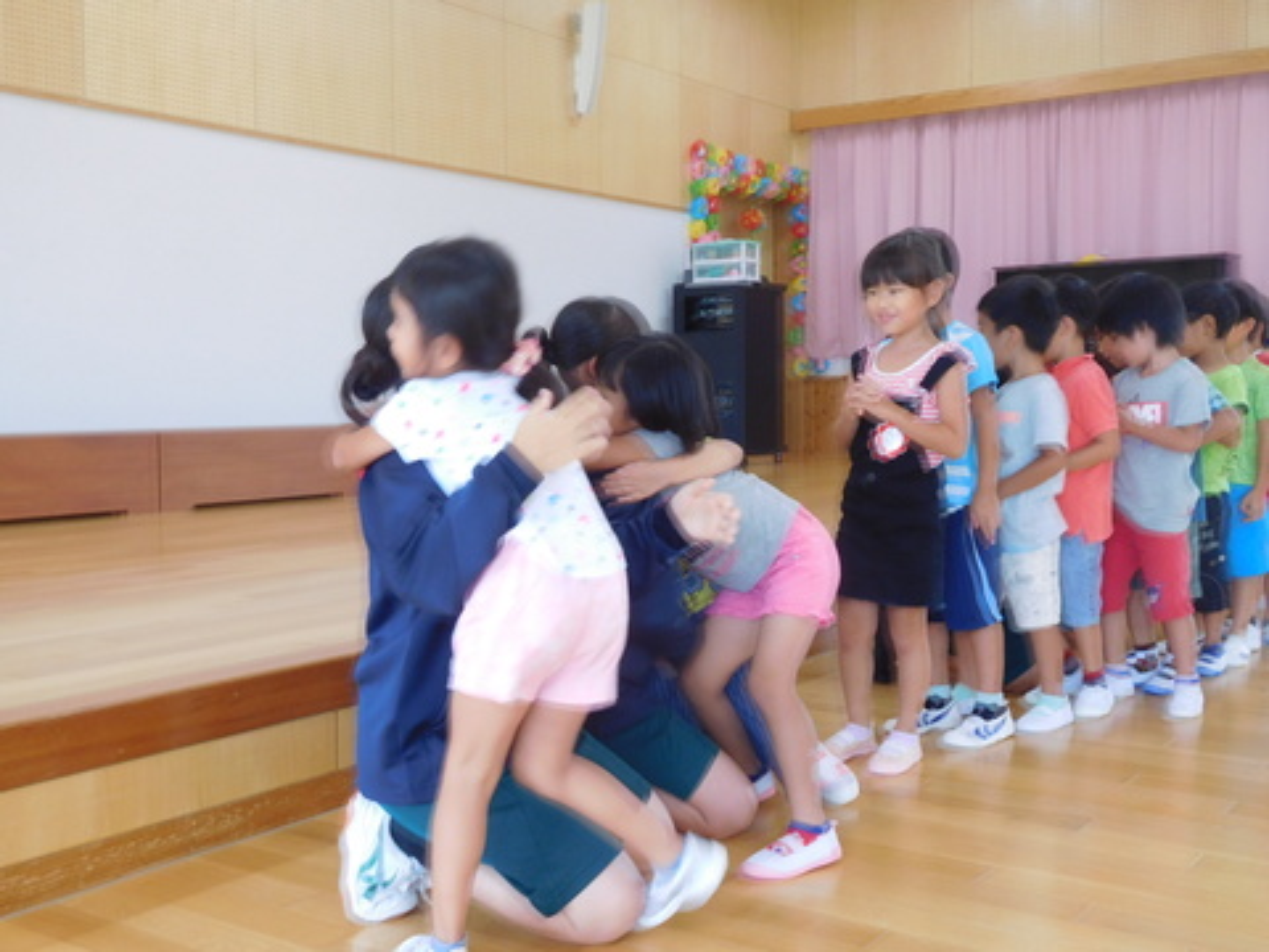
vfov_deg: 36.0
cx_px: 634
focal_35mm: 40
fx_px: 1466
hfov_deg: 46.8
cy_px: 476
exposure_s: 1/30
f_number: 3.9
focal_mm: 7.1
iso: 200
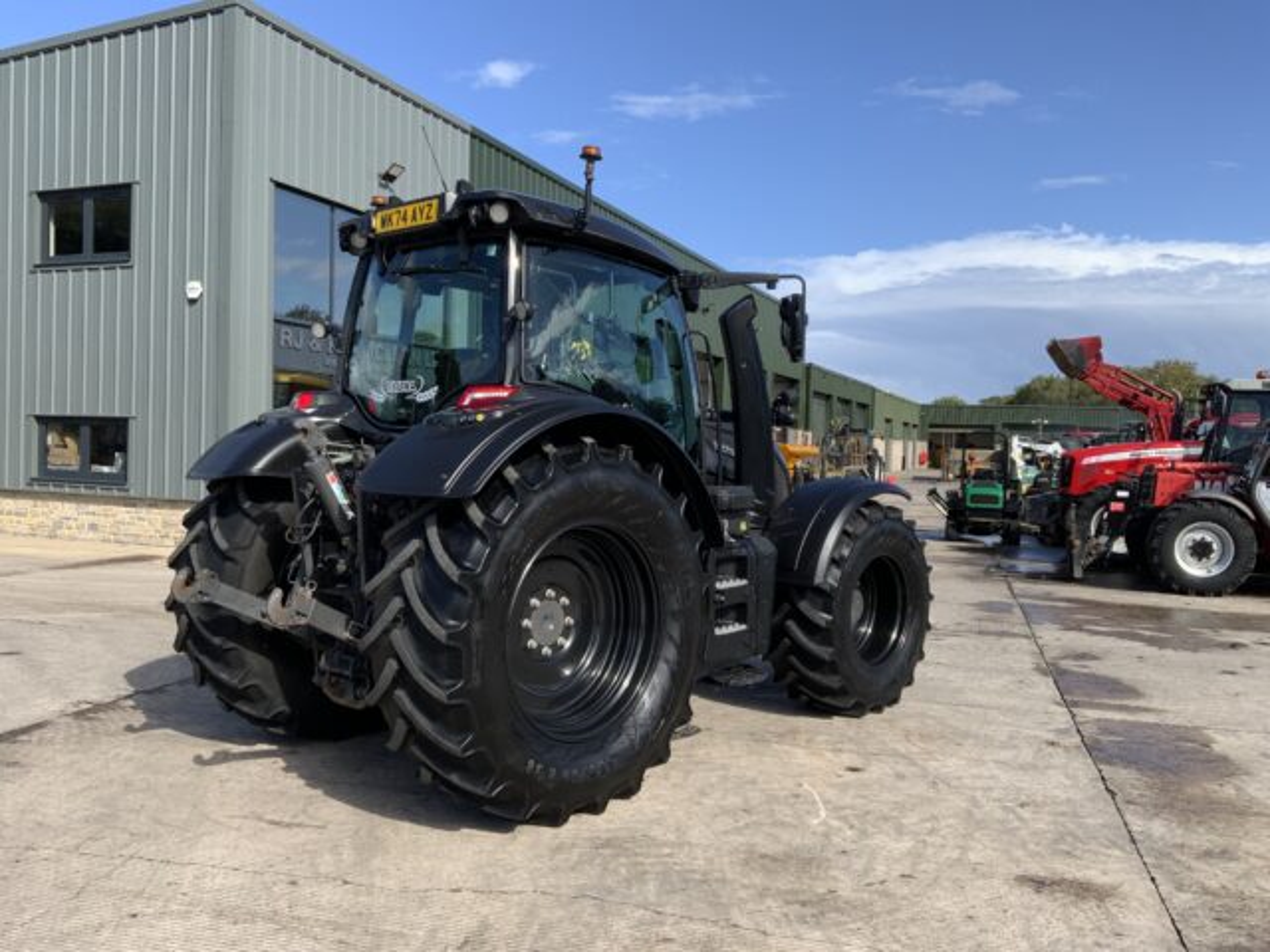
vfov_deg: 48.2
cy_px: 476
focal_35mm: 29
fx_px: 1064
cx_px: 635
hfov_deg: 61.7
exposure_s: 1/1412
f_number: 1.8
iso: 16
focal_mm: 3
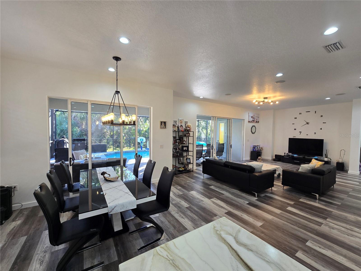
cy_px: 136
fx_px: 136
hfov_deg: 106.2
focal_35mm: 13
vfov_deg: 89.9
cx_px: 180
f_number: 2.2
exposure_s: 1/60
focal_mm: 2.2
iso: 80
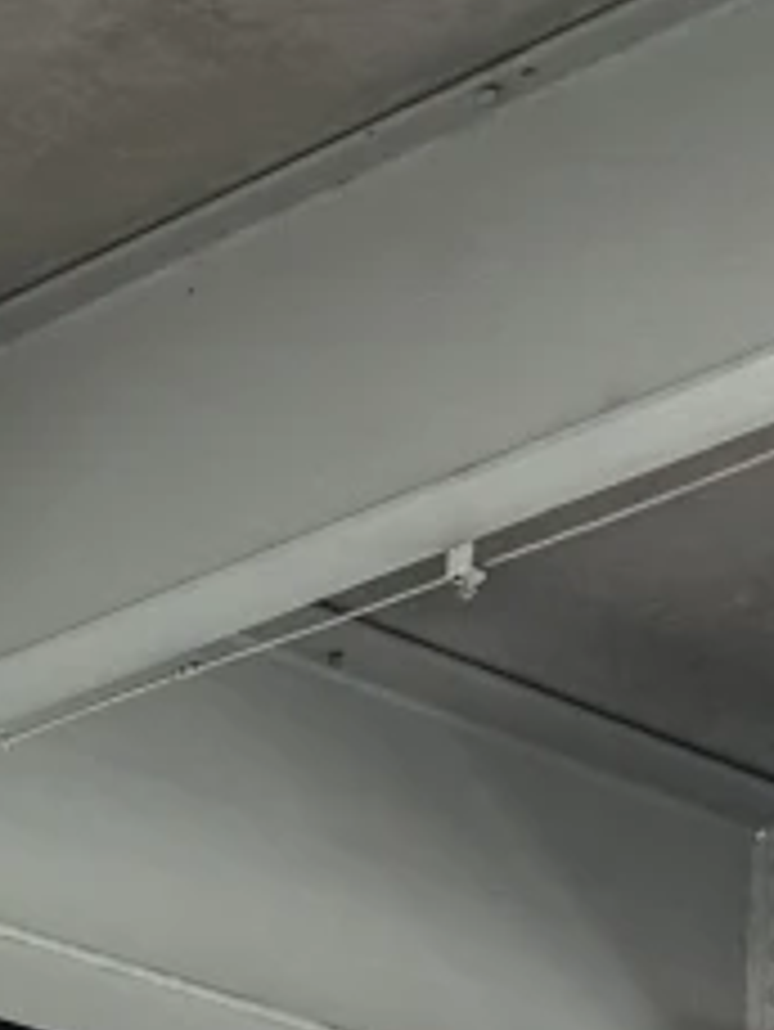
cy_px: 2717
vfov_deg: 10.6
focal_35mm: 151
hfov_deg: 8.5
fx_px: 4498
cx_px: -1400
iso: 200
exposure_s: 1/50
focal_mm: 6.76
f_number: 1.78
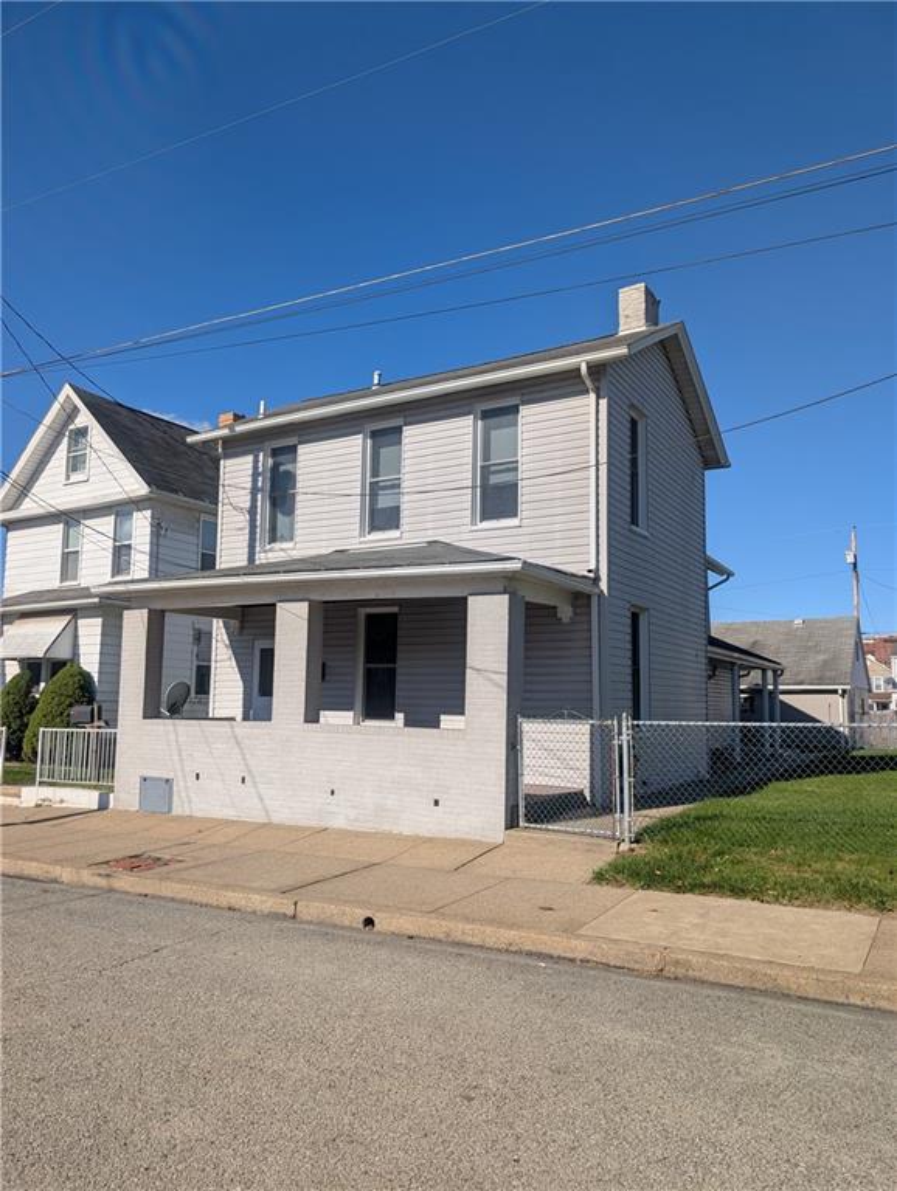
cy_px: 596
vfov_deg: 71.5
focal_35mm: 24
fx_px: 827
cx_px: 448
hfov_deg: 56.9
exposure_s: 1/1672
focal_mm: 6.9
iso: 18
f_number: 1.68
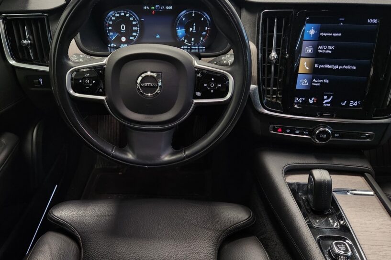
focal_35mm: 30
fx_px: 326
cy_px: 130
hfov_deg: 61.7
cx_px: 168
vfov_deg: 43.6
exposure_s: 1/100
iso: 500
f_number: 1.8
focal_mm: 5.4
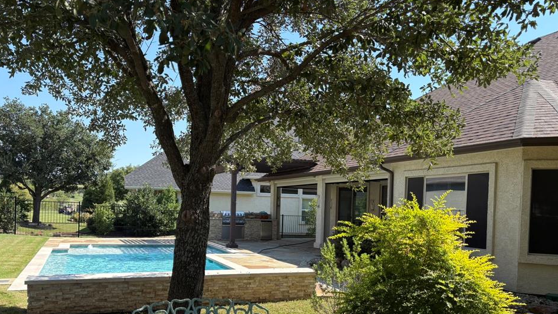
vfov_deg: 37.3
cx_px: 270
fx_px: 459
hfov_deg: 62.6
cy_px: 211
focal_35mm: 31
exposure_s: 1/1311
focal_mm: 5.96
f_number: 1.6
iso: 50
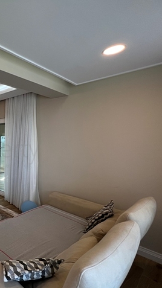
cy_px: 144
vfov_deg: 89.6
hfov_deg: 42.5
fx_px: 145
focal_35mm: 19
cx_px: -25
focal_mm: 1.57
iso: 64
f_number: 1.8
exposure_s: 1/100
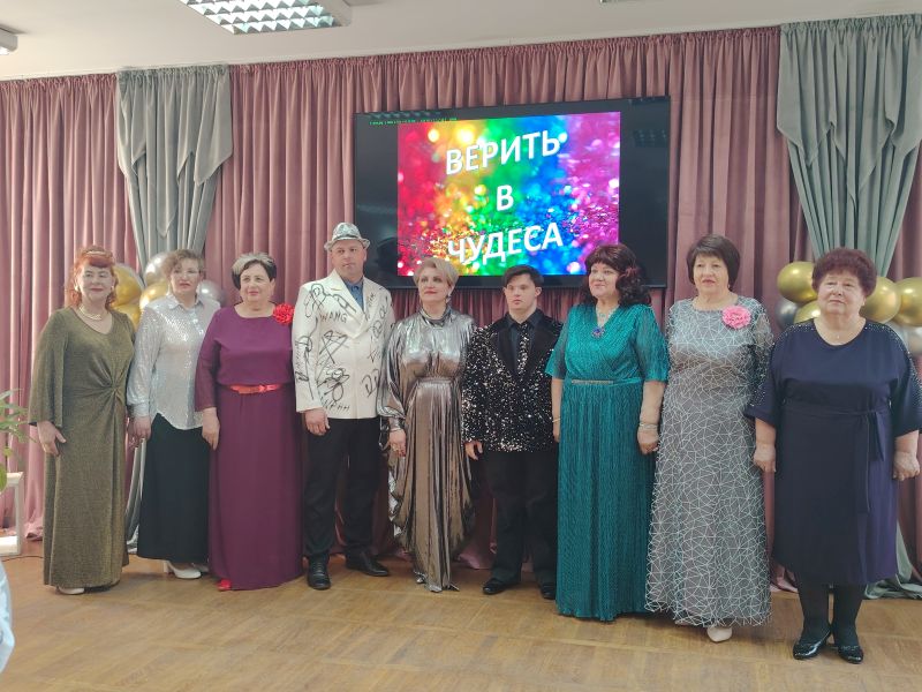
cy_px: 346
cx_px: 461
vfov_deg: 42.9
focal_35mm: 33
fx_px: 879
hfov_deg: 55.4
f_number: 1.75
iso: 678
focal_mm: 5.25
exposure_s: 1/50
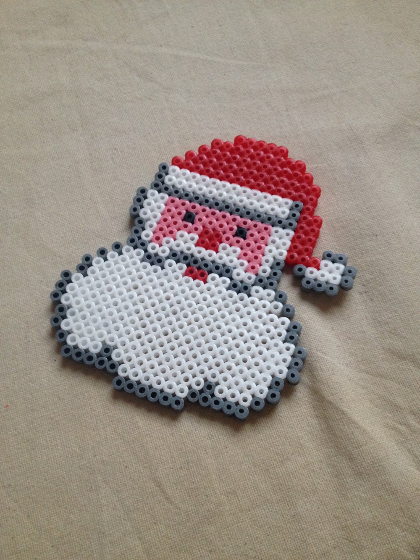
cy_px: 280
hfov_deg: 40.7
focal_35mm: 35
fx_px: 566
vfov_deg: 52.6
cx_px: 210
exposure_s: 1/20
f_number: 2.4
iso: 160
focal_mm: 4.28
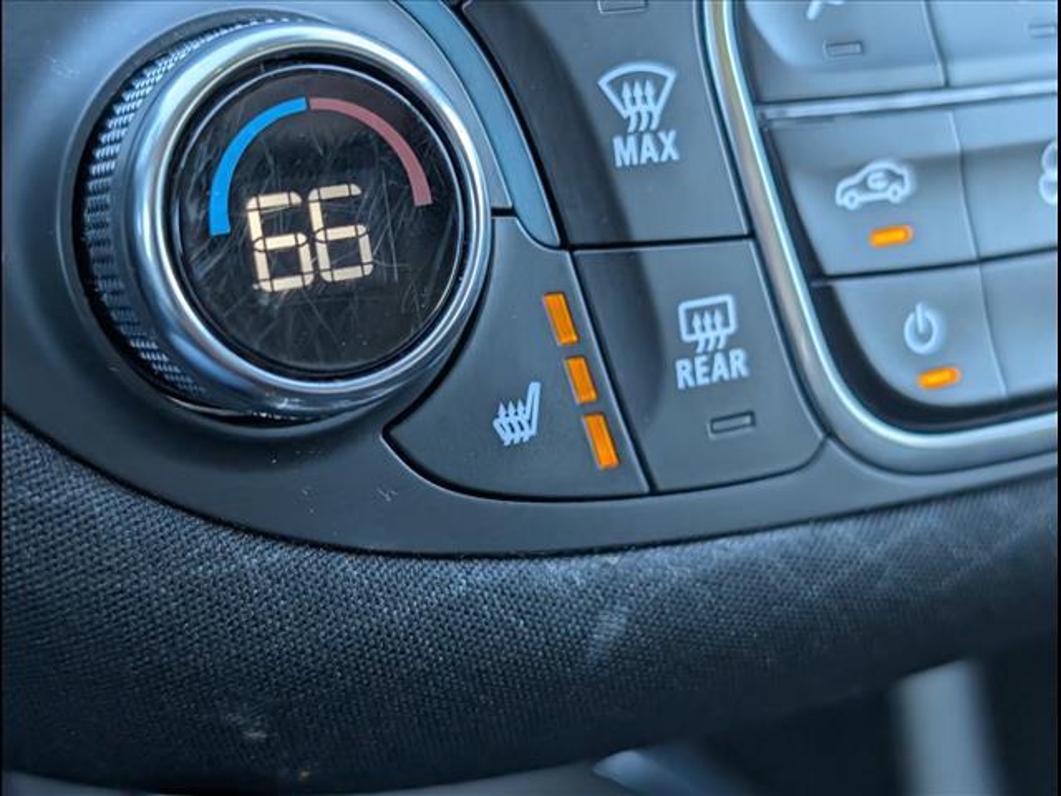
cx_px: 530
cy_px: 398
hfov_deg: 38.9
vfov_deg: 29.7
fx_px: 1502
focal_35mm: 49
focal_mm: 6.9
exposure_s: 1/435
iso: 328
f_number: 1.68
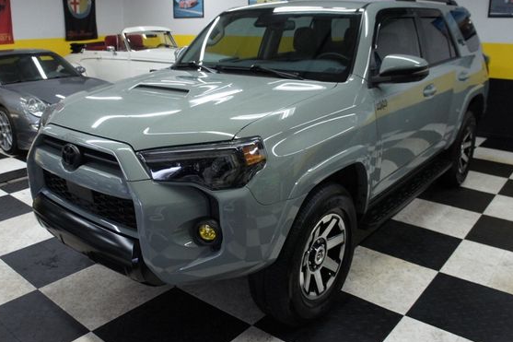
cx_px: 242
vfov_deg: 42.3
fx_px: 442
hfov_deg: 60.3
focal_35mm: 31
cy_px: 159
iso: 1600
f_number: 3.5
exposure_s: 1/250
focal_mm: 18
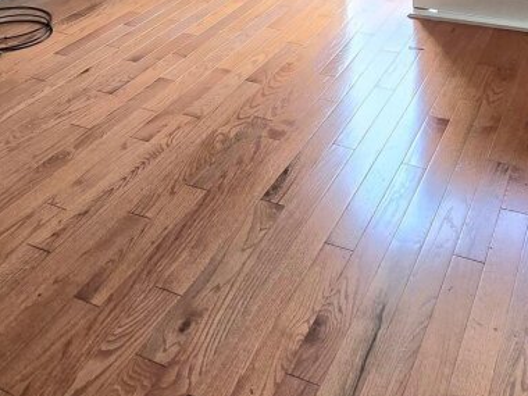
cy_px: -136
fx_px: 625
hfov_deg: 45.2
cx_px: 342
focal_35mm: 41
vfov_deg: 28.1
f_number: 2.2
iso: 100
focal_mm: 2.2
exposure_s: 1/101
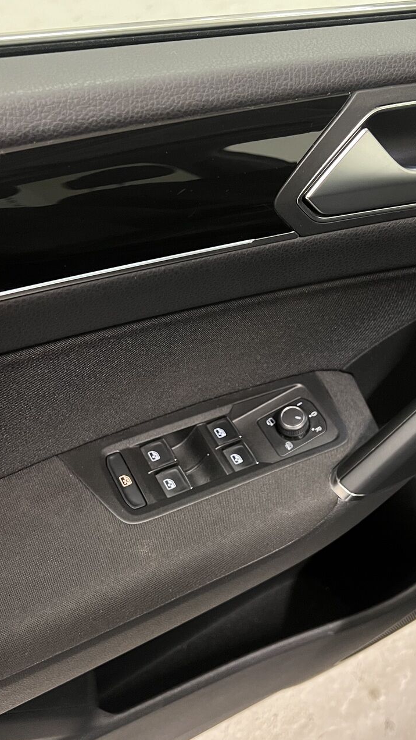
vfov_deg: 52.8
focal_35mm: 38
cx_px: 241
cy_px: 372
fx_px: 745
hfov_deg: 31.2
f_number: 1.5
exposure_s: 1/25
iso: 500
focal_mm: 5.7
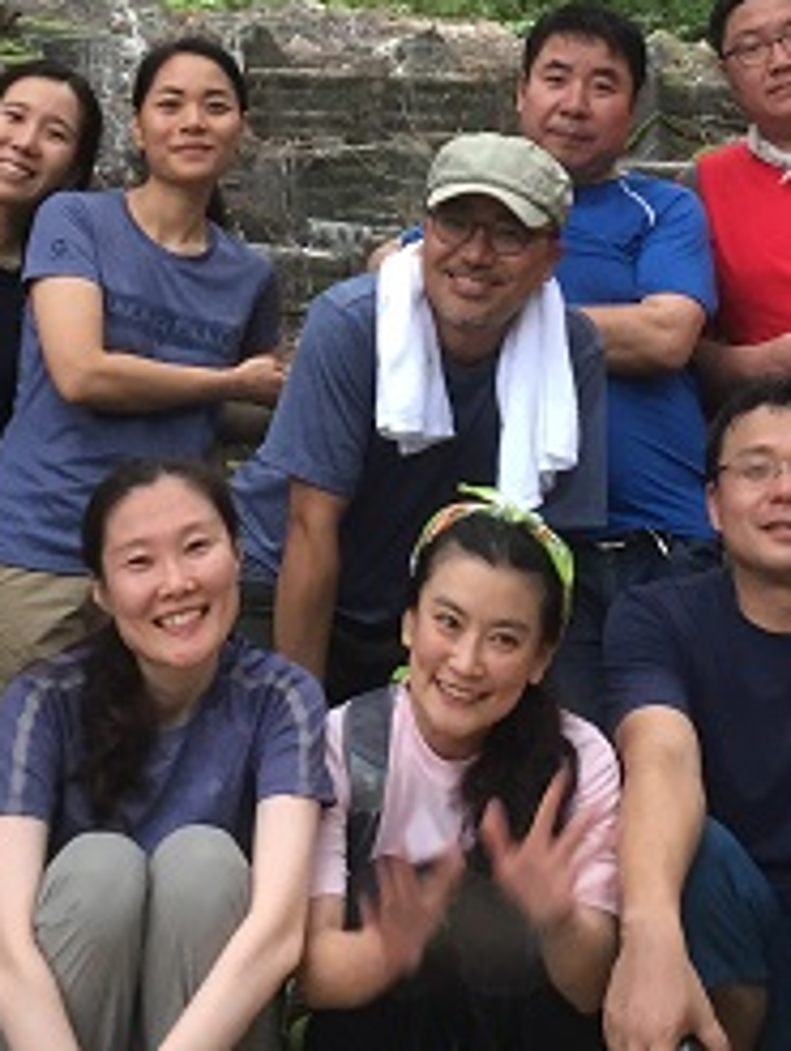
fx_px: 2342
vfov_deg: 24.0
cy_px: -49
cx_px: 410
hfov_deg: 19.2
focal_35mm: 77
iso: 80
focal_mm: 4.15
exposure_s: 1/30
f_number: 2.2
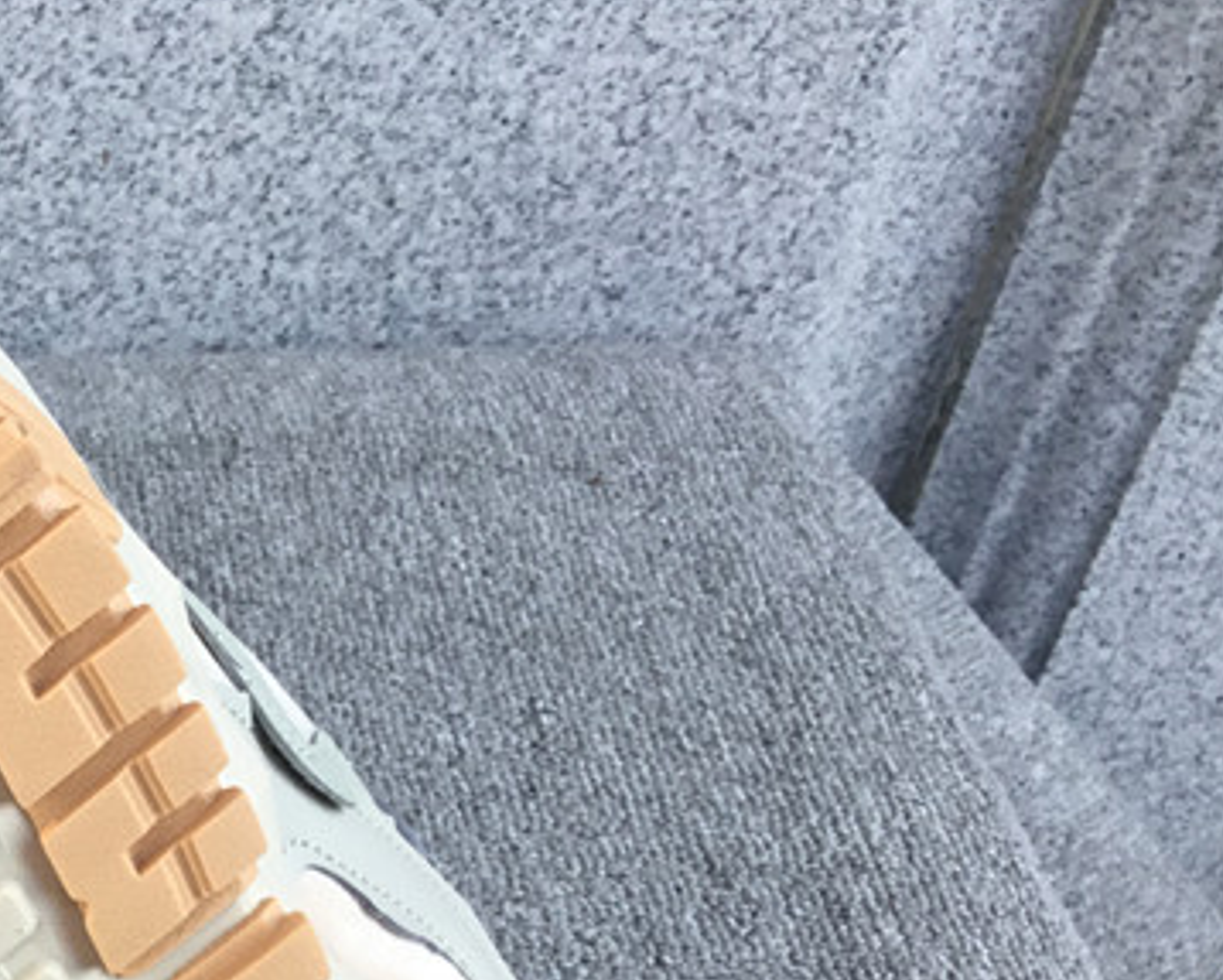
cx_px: -253
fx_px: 2753
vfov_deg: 19.5
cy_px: 1023
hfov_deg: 22.9
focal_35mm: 76
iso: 25
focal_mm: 3.3
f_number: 2.4
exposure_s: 1/200
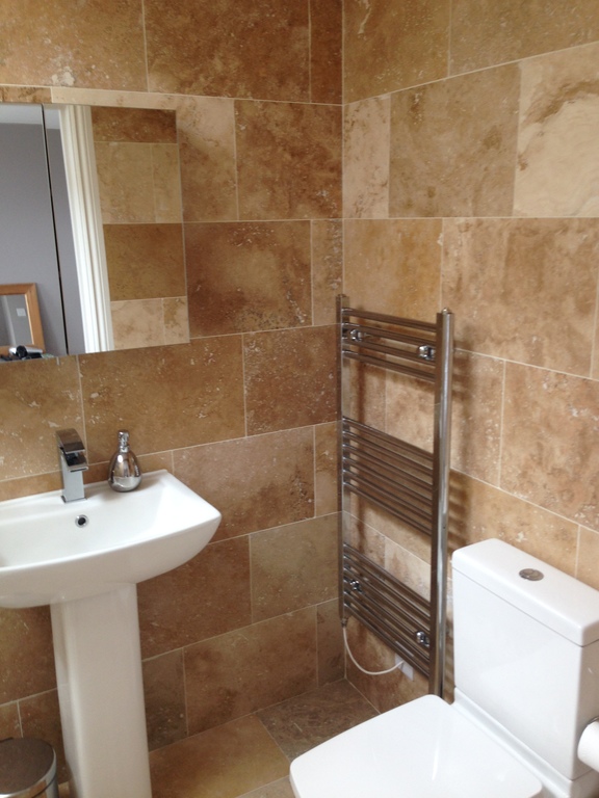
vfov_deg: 55.4
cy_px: 399
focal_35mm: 33
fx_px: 761
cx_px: 300
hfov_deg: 42.9
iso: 50
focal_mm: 4.12
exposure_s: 1/30
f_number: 2.4
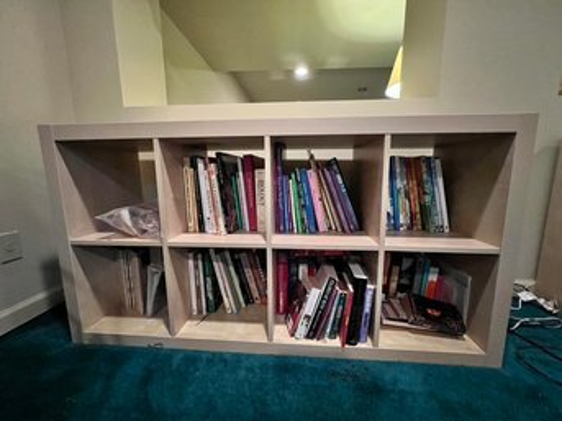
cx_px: 281
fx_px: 211
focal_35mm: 13
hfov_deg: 106.2
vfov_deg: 89.9
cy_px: 210
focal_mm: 1.57
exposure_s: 1/30
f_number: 1.8
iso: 1250
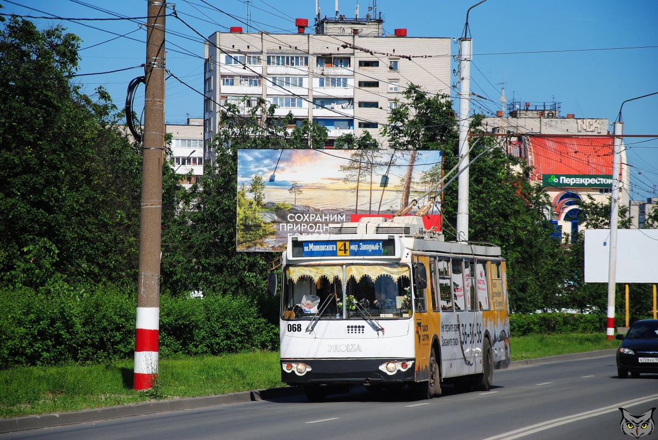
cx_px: 329
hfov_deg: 13.0
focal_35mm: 158
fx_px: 2882
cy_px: 220
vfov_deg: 8.7
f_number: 6.3
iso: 200
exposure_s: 1/1250
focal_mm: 105
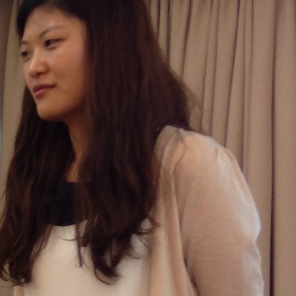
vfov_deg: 10.6
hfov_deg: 9.5
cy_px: 300
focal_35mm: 164
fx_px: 1587
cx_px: -412
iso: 50
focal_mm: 4.13
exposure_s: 1/24
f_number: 2.4
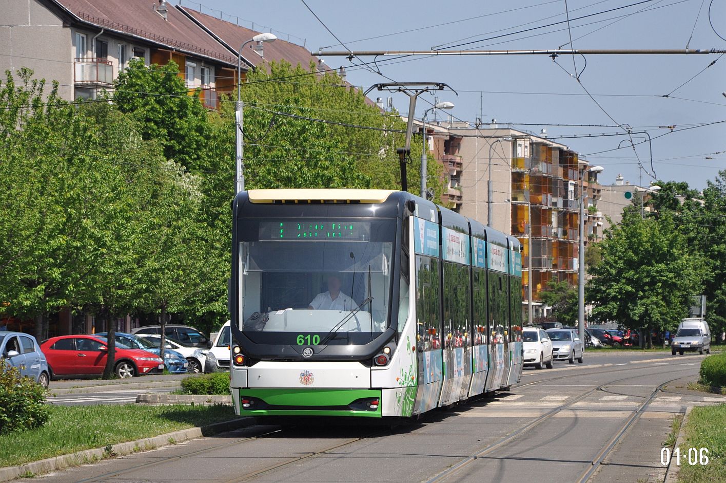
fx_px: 3173
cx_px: 363
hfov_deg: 13.1
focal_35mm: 158
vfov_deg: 8.7
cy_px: 242
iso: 400
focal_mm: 105
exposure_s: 1/1600
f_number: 6.3
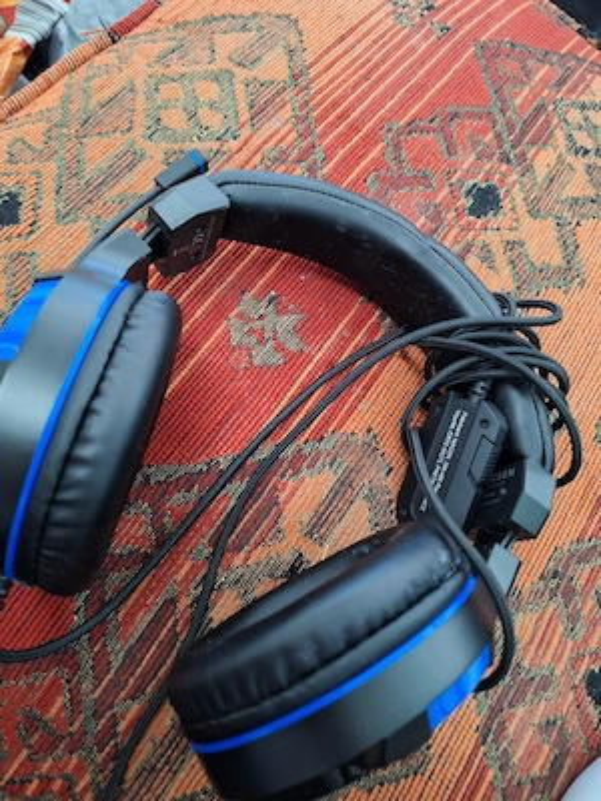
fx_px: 532
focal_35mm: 23
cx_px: 300
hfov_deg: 58.9
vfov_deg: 73.9
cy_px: 400
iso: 1000
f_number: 1.8
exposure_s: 1/20
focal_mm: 5.54
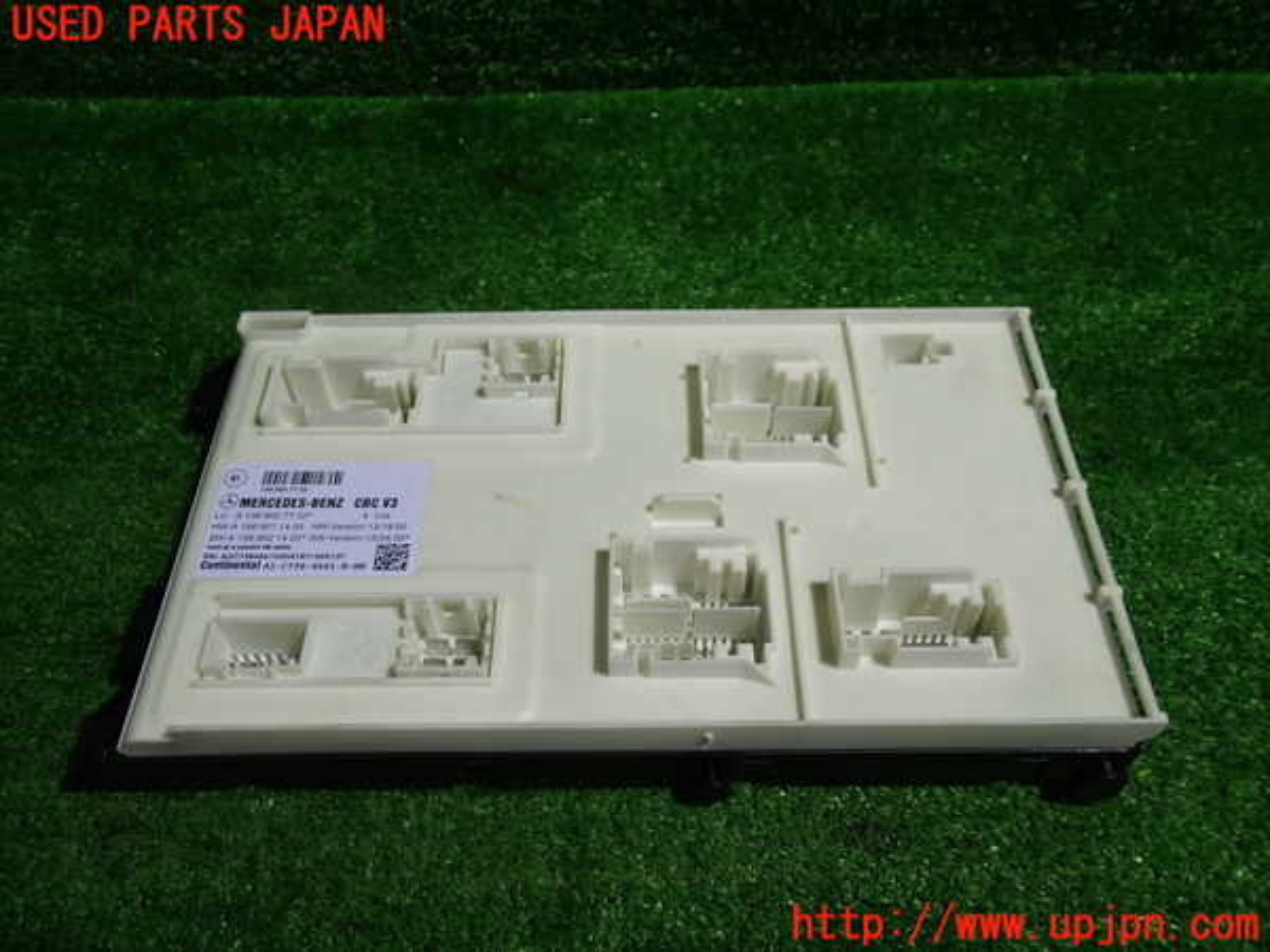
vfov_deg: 46.8
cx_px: 635
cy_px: 476
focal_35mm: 30
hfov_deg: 60.0
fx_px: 1101
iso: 125
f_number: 2.3
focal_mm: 5.4
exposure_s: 1/60
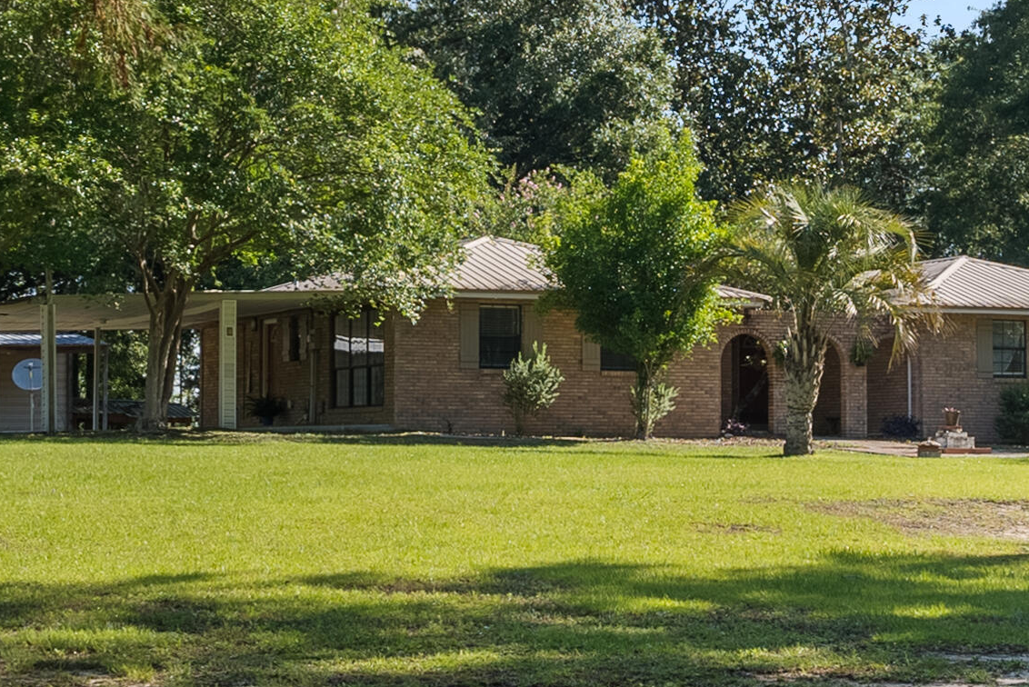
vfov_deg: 15.5
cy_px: 282
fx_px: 2517
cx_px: 614
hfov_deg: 23.1
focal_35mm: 88
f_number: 7.1
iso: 160
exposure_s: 1/125
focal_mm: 24
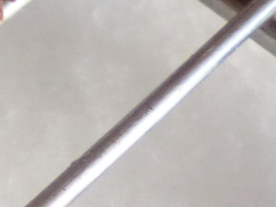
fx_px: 1116
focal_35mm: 140
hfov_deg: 12.3
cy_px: -243
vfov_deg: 9.7
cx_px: -297
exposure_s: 1/30
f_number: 2.8
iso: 400
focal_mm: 4.5
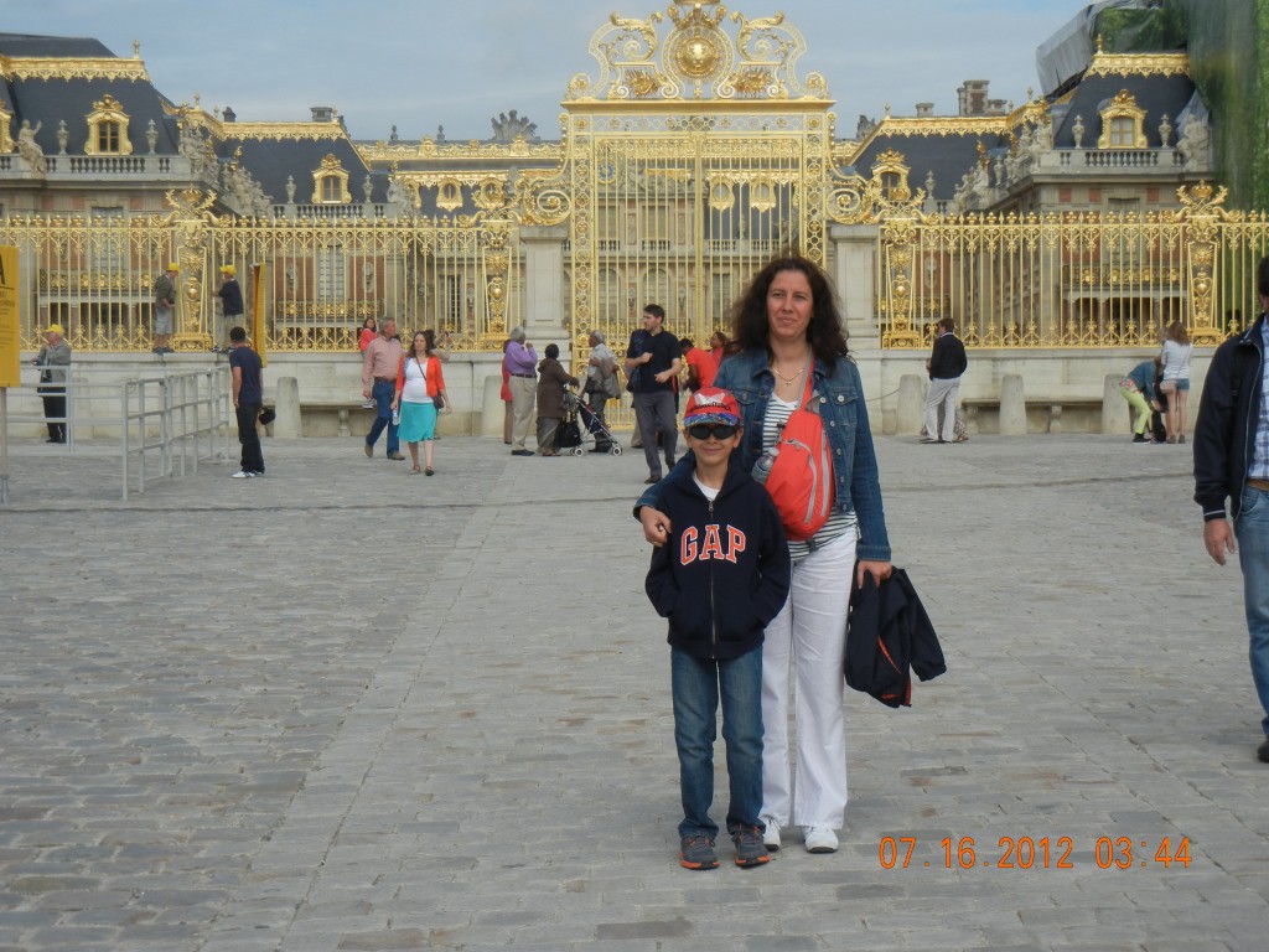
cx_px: 634
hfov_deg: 25.3
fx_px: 2823
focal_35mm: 77
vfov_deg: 19.1
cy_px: 476
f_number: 8.6
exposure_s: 1/375
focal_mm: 13.9
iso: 160
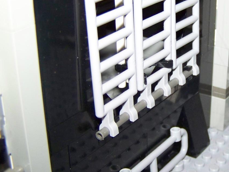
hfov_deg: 27.6
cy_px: 73
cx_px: 181
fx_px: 456
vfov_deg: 21.3
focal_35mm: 69
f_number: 2.8
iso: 200
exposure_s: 1/30
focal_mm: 6.3
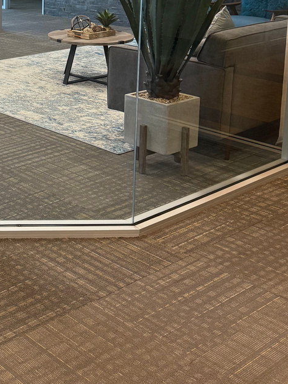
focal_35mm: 59
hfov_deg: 22.9
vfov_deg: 31.2
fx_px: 654
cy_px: 37
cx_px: -52
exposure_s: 1/121
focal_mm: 6.76
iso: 200
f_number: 1.78
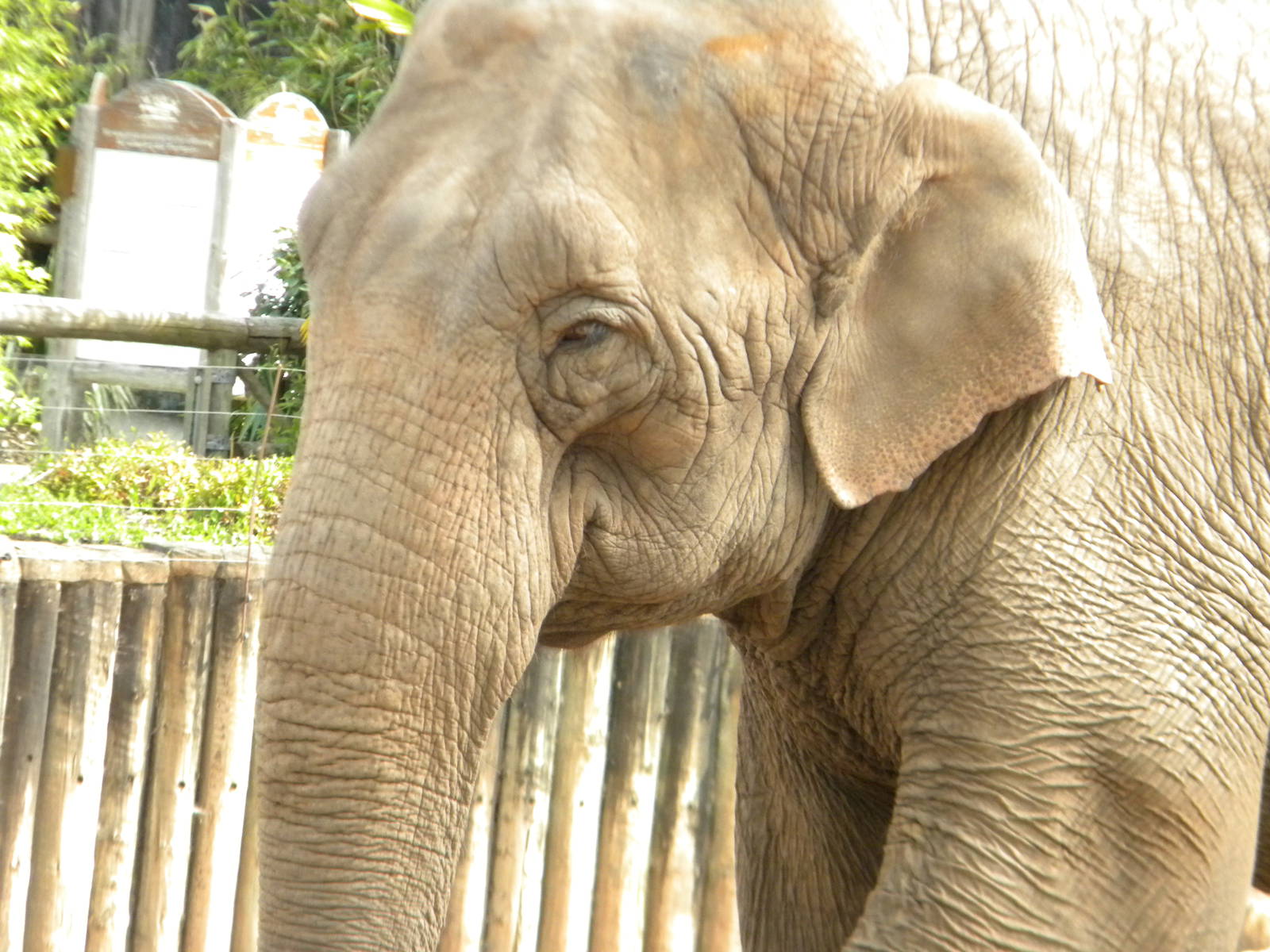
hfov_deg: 7.1
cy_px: 476
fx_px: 10199
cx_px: 635
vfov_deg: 5.3
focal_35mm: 278
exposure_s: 1/306
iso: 400
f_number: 5.4
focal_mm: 50.4
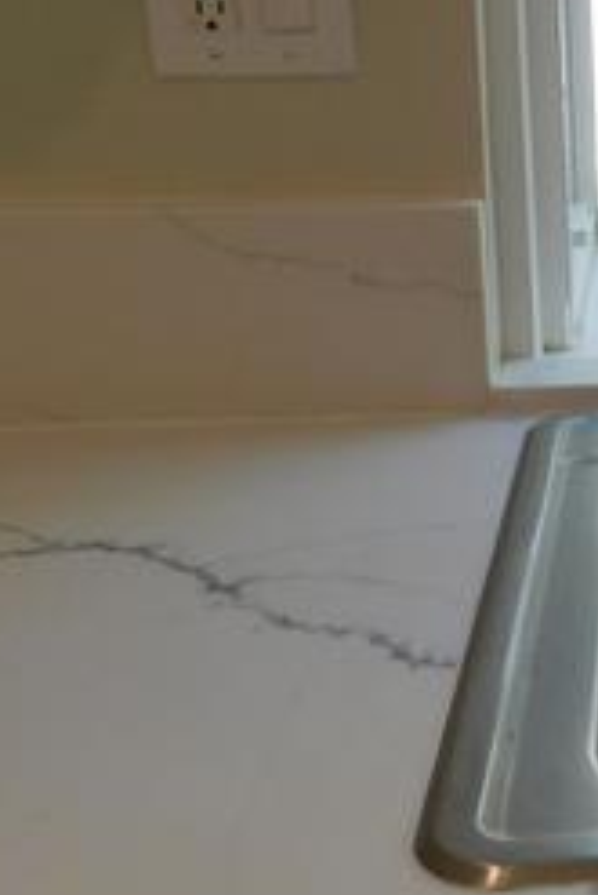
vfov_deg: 32.2
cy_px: 315
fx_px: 1543
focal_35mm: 62
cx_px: 1066
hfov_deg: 17.8
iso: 125
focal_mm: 4
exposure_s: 1/125
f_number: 3
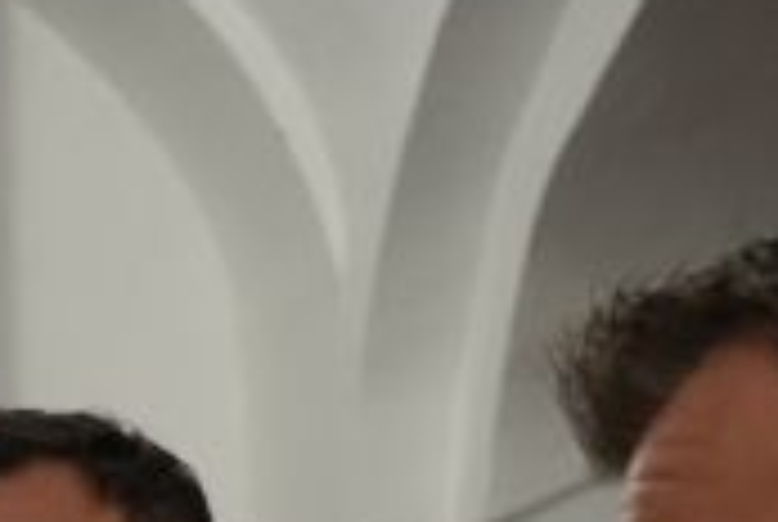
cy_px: 1258
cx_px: -135
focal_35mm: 201
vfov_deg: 6.5
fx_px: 4351
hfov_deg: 10.1
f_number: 4
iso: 4000
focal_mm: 34
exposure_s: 1/160
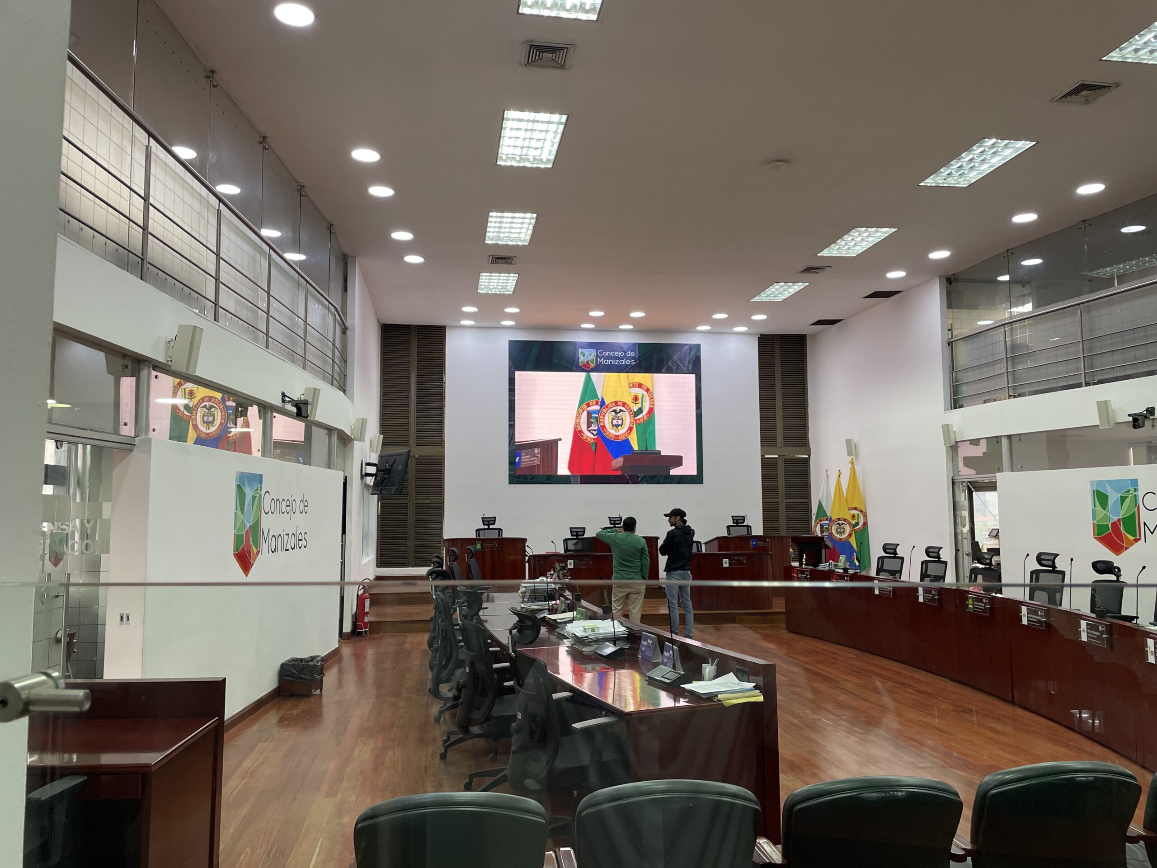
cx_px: 578
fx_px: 869
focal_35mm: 26
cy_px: 434
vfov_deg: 53.1
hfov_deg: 67.3
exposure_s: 1/121
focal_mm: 4.2
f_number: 1.6
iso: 125
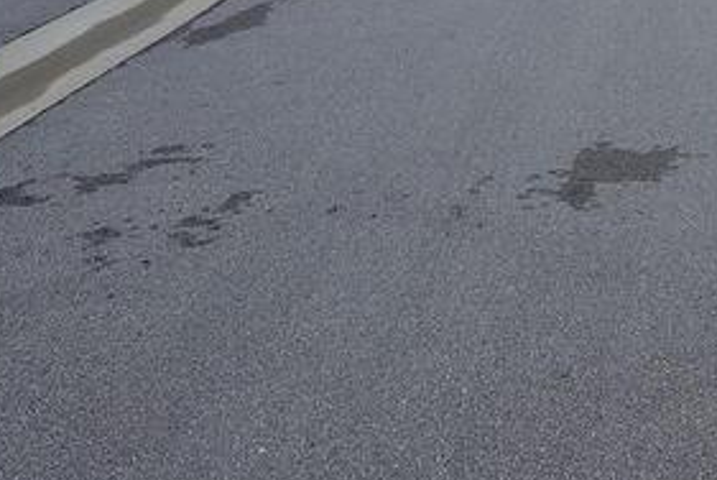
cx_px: 699
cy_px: -186
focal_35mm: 68
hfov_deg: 28.0
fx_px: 1356
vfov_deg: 18.3
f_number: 1.7
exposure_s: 1/522
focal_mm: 6.3
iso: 10
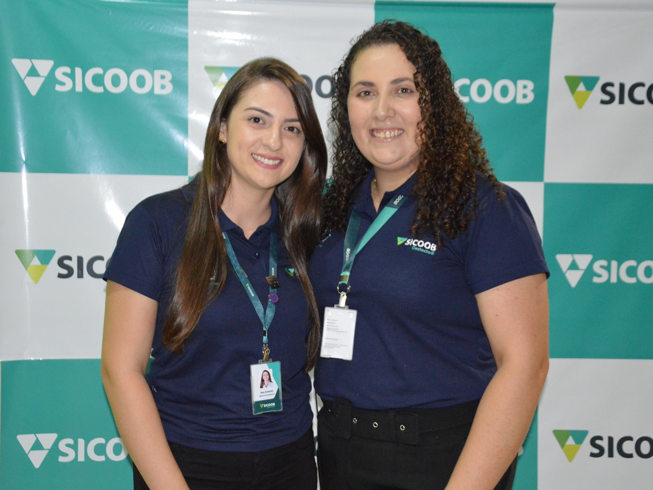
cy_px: 244
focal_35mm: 53
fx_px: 1000
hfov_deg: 36.2
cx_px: 315
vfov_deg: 27.5
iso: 3200
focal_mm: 32
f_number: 4.2
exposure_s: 1/60
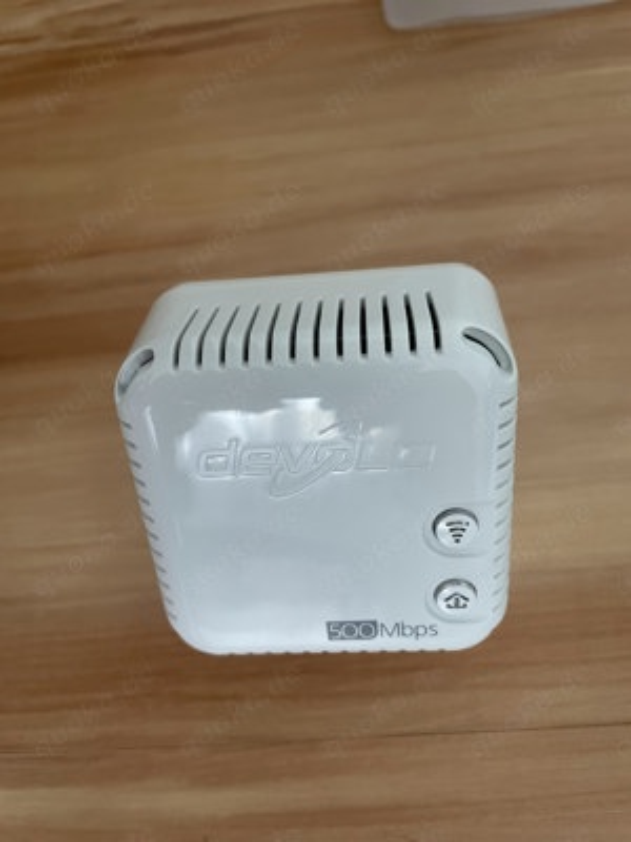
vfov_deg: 67.3
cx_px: 316
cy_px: 421
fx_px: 632
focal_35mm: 26
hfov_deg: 53.1
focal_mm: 4.2
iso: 250
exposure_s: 1/60
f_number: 1.6
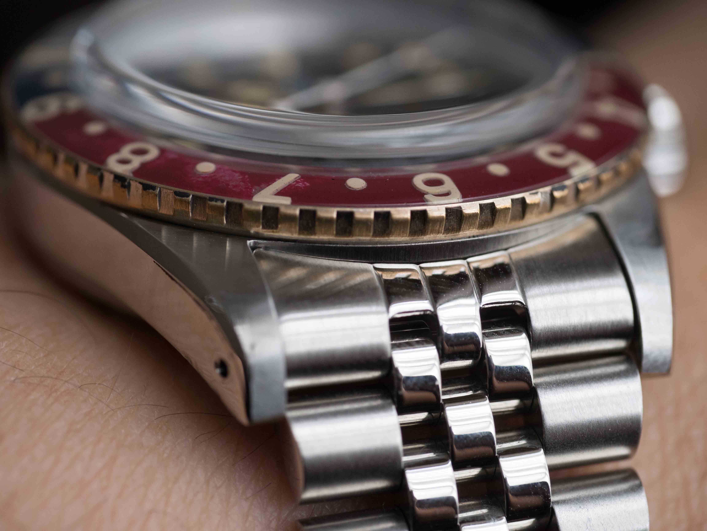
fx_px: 1838
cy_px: 266
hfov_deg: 21.8
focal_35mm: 90
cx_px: 354
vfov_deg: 16.4
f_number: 4
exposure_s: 1/200
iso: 800
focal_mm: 45
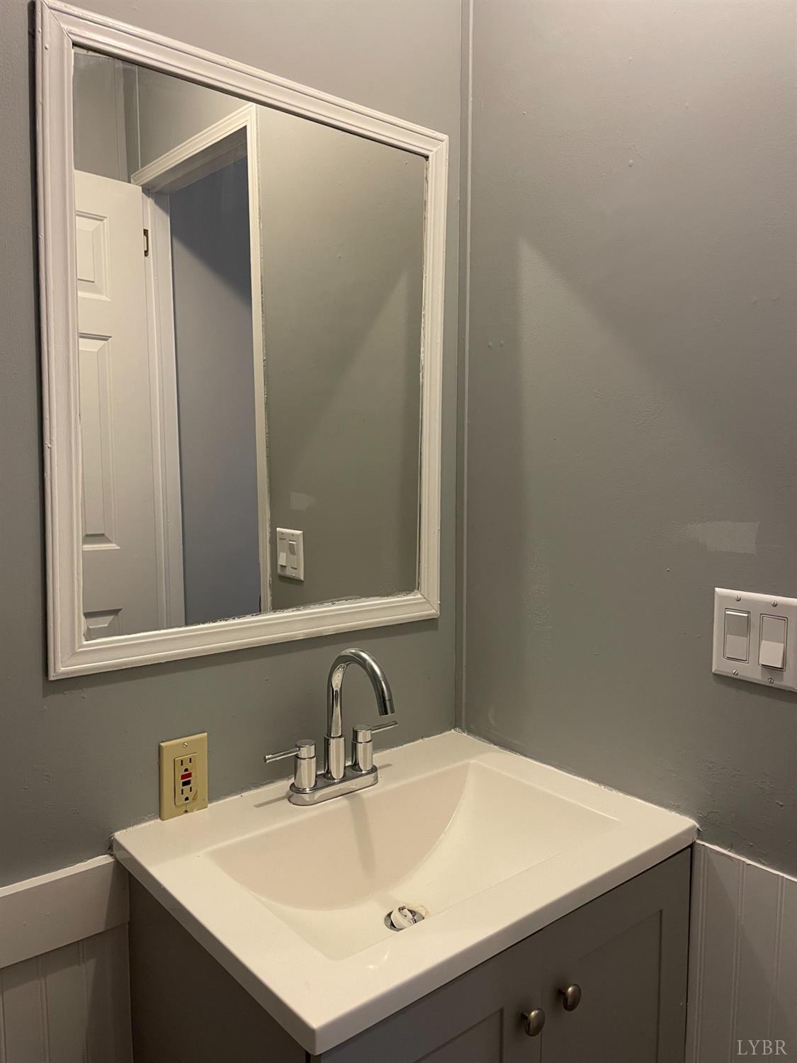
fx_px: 798
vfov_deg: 67.3
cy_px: 532
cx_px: 398
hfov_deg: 53.1
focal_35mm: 26
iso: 200
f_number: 1.6
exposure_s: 1/60
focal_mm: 4.2
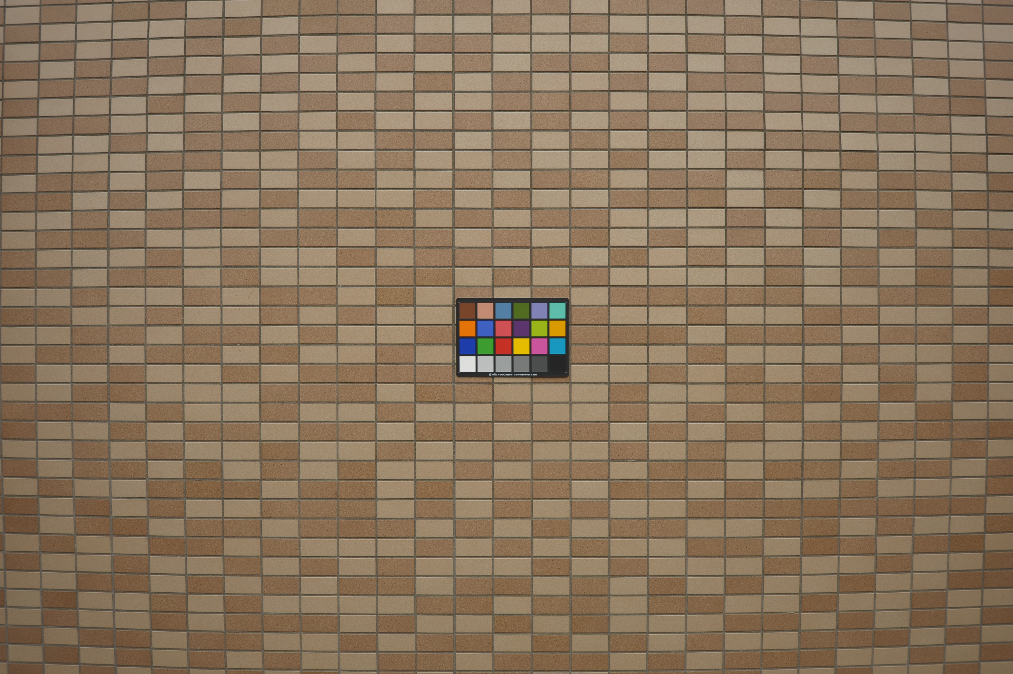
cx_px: 506
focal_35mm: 18
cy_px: 337
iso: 200
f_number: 5.6
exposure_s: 1/320
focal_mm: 18
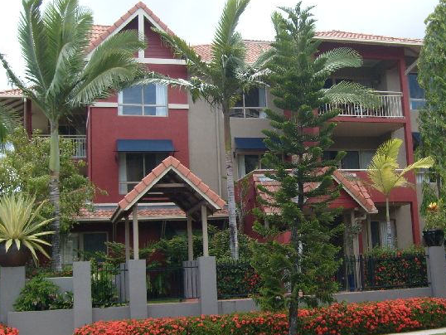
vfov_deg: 28.0
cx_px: 298
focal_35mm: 52
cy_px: 178
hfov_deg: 36.4
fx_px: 670
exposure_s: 1/90
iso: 80
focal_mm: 5.8
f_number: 7.1
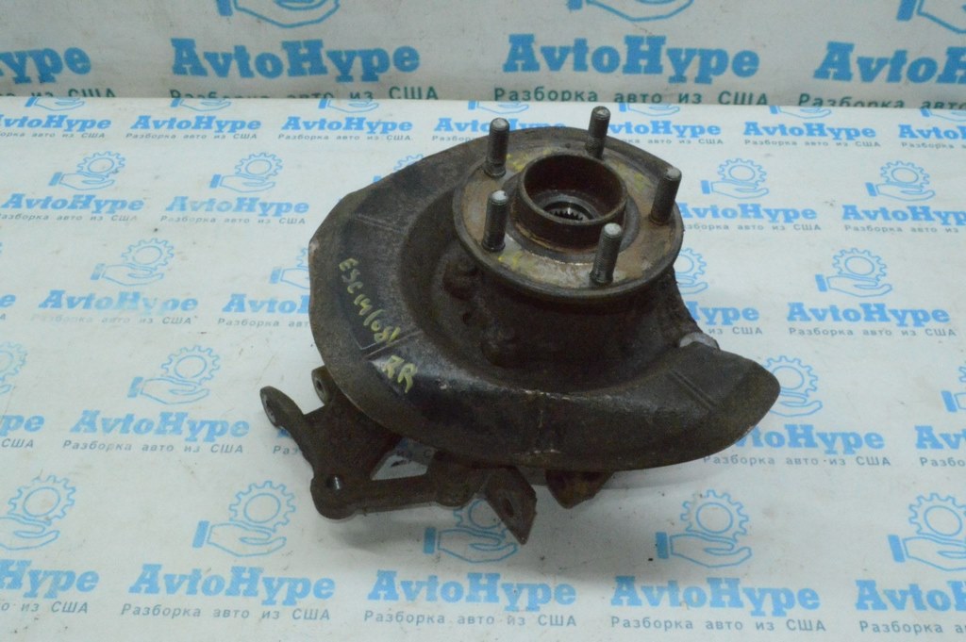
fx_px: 1005
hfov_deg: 51.3
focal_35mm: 38
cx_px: 483
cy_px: 321
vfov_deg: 35.4
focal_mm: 25
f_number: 25
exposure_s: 1/60
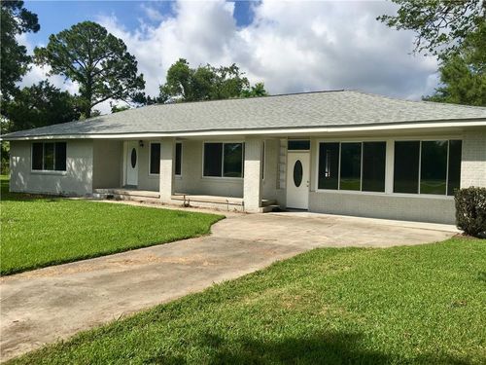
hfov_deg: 61.7
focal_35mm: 29
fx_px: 407
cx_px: 243
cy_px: 182
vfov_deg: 48.2
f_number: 2.2
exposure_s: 1/2024
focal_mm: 4.15
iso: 25
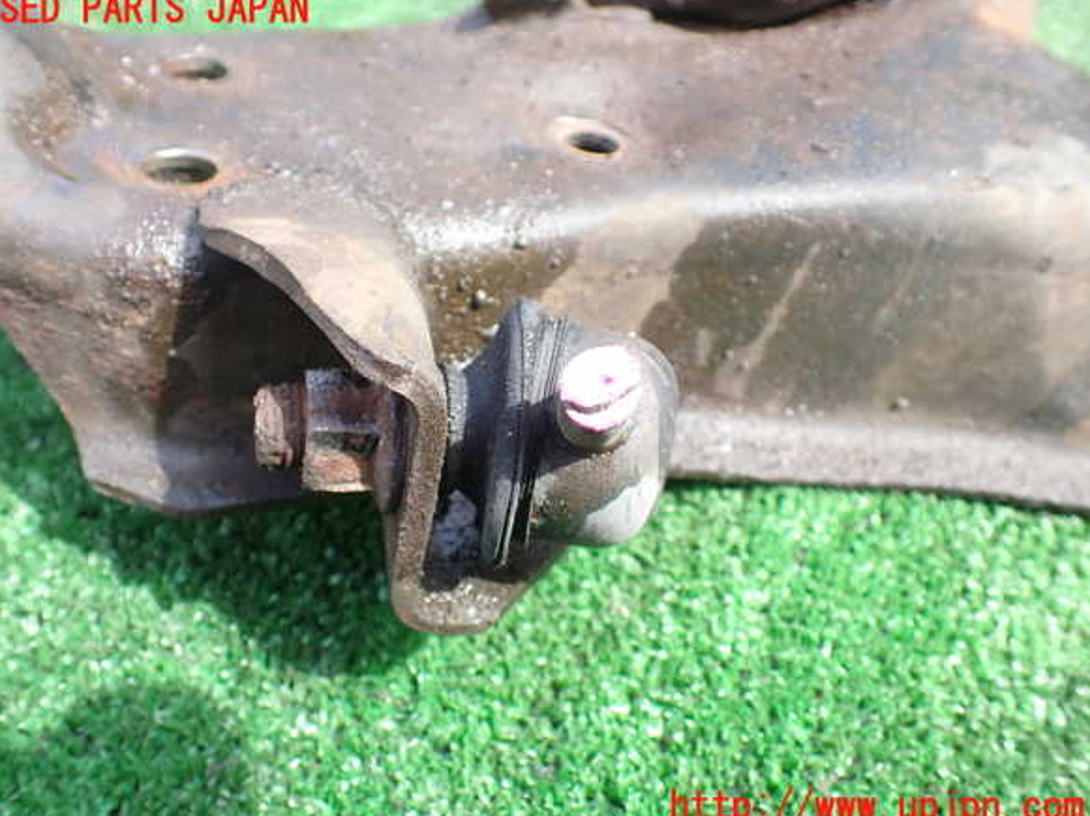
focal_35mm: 31
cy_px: 409
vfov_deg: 45.4
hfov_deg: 58.4
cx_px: 531
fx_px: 976
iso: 100
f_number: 2.3
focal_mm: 5.4
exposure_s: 1/250
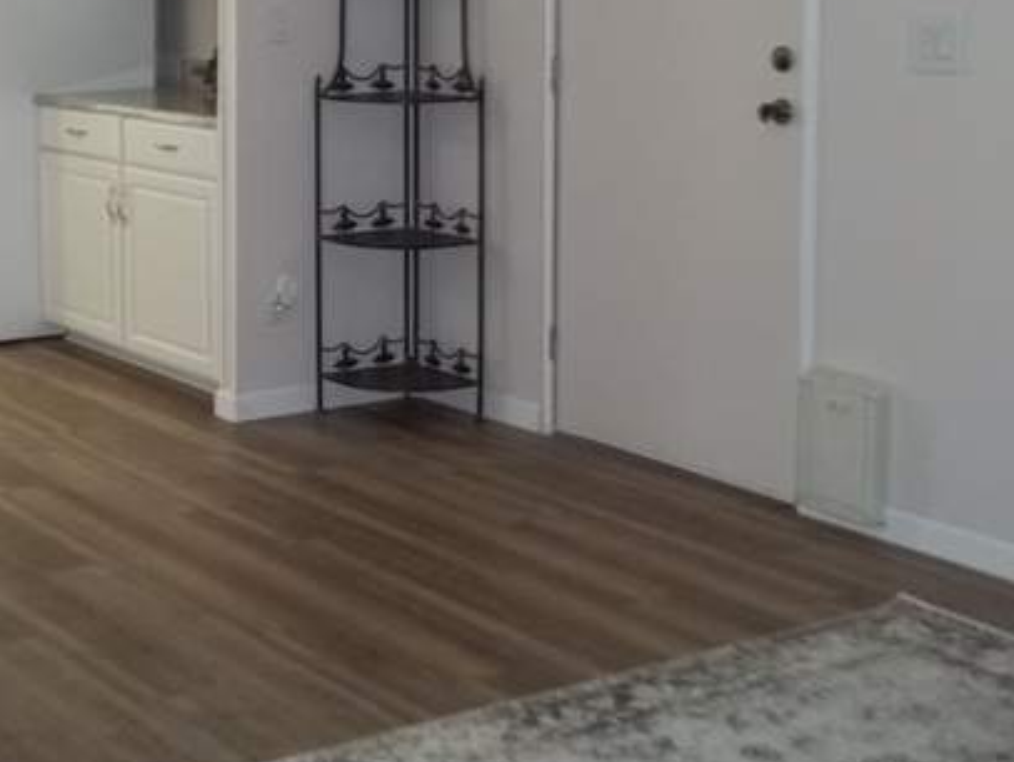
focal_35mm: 63
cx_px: 177
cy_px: 110
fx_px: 1847
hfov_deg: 29.9
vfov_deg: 22.8
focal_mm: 5.7
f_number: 2.9
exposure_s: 1/30
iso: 160
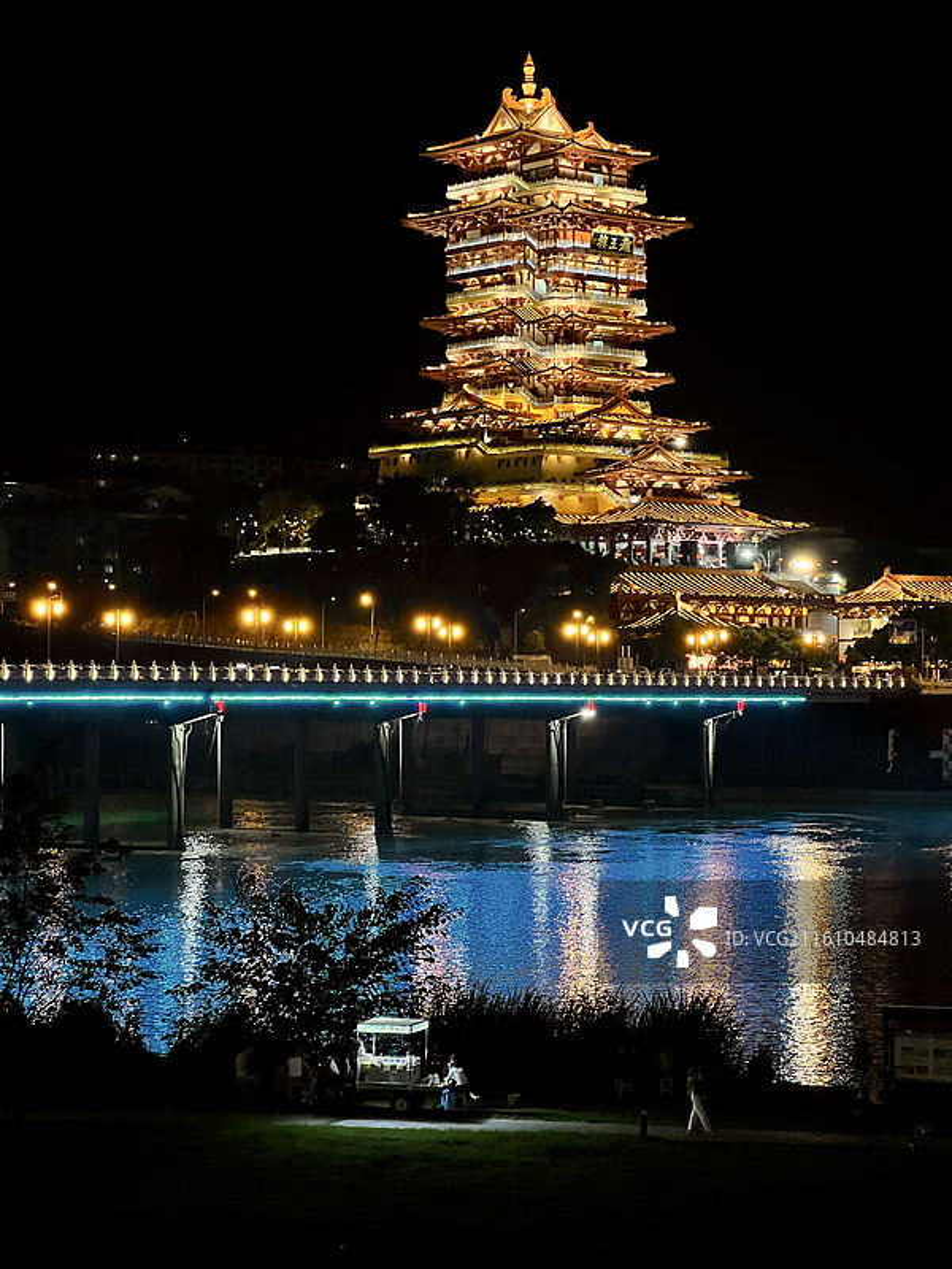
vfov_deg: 25.3
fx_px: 2824
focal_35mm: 77
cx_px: 476
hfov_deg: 19.1
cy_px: 634
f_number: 2.8
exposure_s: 1/33
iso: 500
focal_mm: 9
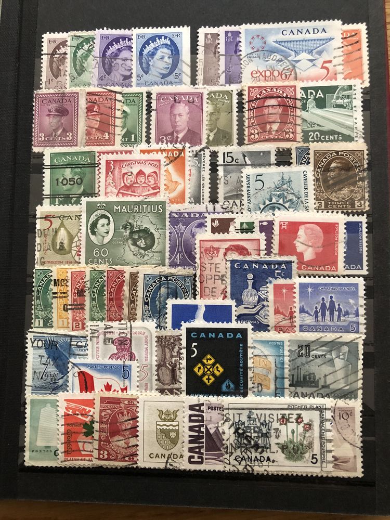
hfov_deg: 49.7
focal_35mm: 28
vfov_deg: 63.4
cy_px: 260
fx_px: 421
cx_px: 195
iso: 50
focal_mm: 4
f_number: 1.8
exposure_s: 1/15
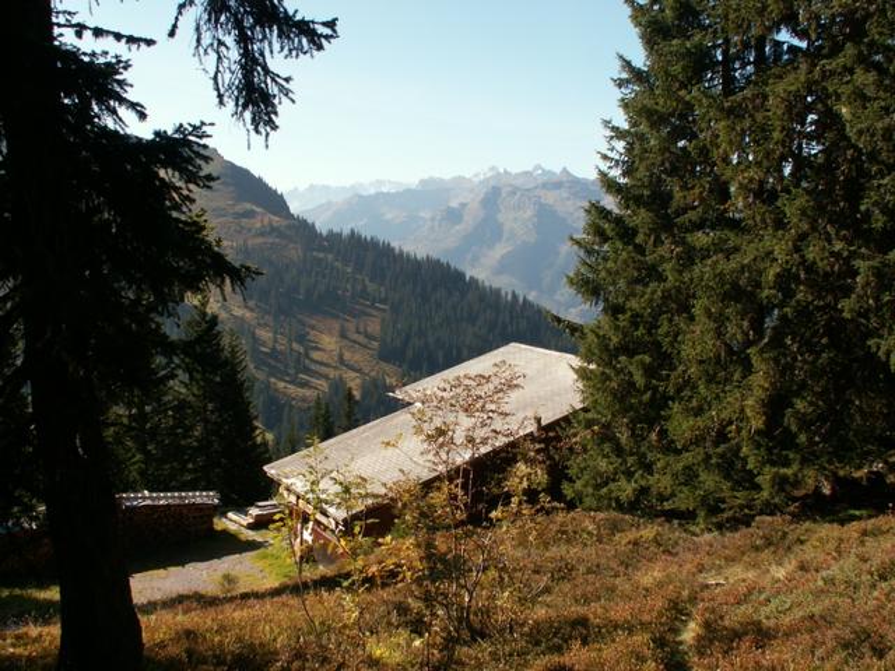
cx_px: 448
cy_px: 336
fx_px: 905
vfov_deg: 40.7
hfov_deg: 52.6
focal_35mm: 35
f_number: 5.6
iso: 50
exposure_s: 1/160
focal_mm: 5.86
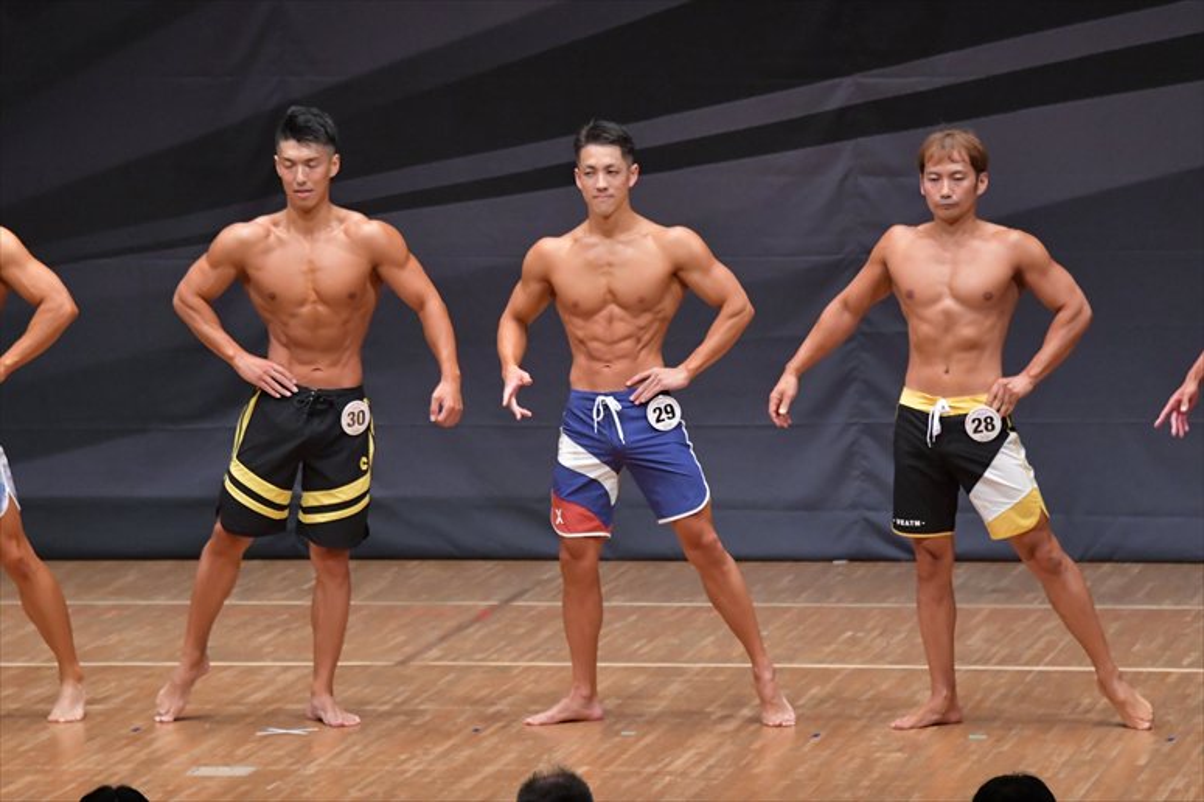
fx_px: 8023
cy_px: 401
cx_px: 602
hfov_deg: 8.6
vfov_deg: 5.7
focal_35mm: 240
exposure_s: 1/400
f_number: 5.6
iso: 6400
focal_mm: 160
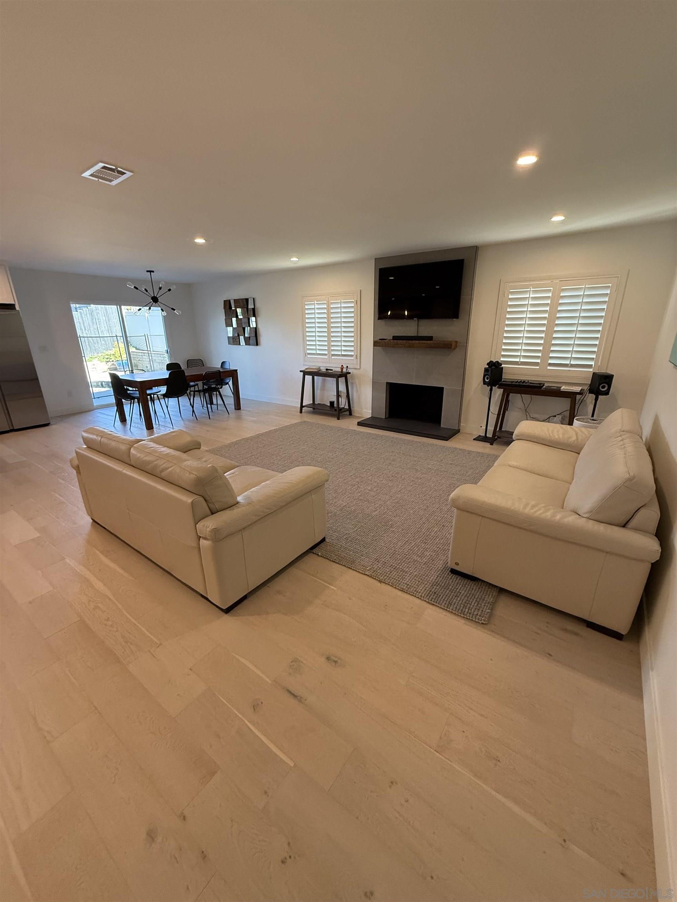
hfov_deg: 85.7
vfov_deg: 102.1
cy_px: 451
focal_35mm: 14
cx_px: 338
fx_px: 365
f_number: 2.2
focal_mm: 2.22
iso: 320
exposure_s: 1/120
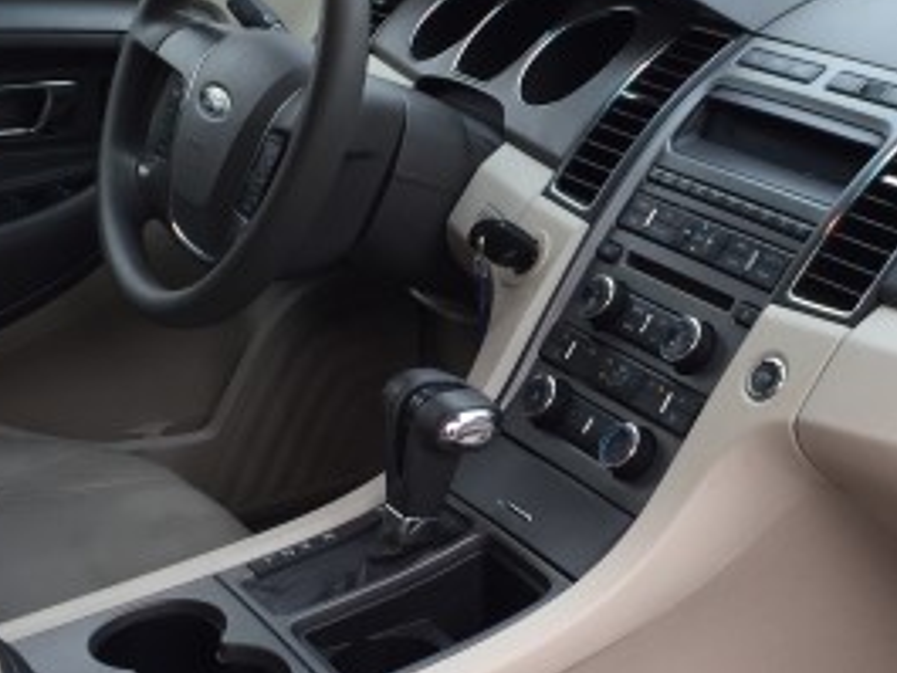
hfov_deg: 27.6
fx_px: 1815
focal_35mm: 70
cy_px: 277
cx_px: 599
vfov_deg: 21.0
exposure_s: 1/184
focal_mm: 4.15
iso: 32
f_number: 2.2
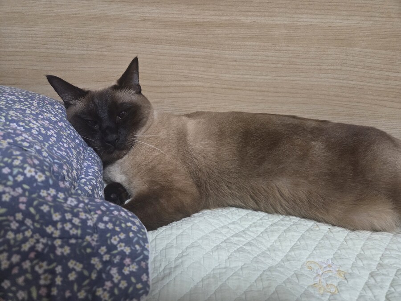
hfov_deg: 73.9
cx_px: 200
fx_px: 266
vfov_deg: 58.9
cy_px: 150
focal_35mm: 23
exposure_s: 1/120
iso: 1250
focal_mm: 5.4
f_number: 1.8
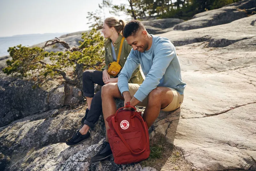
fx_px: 249
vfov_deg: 37.8
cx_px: 128
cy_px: 86
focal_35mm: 35
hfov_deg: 54.4
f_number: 3.5
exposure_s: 1/1600
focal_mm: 35
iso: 100
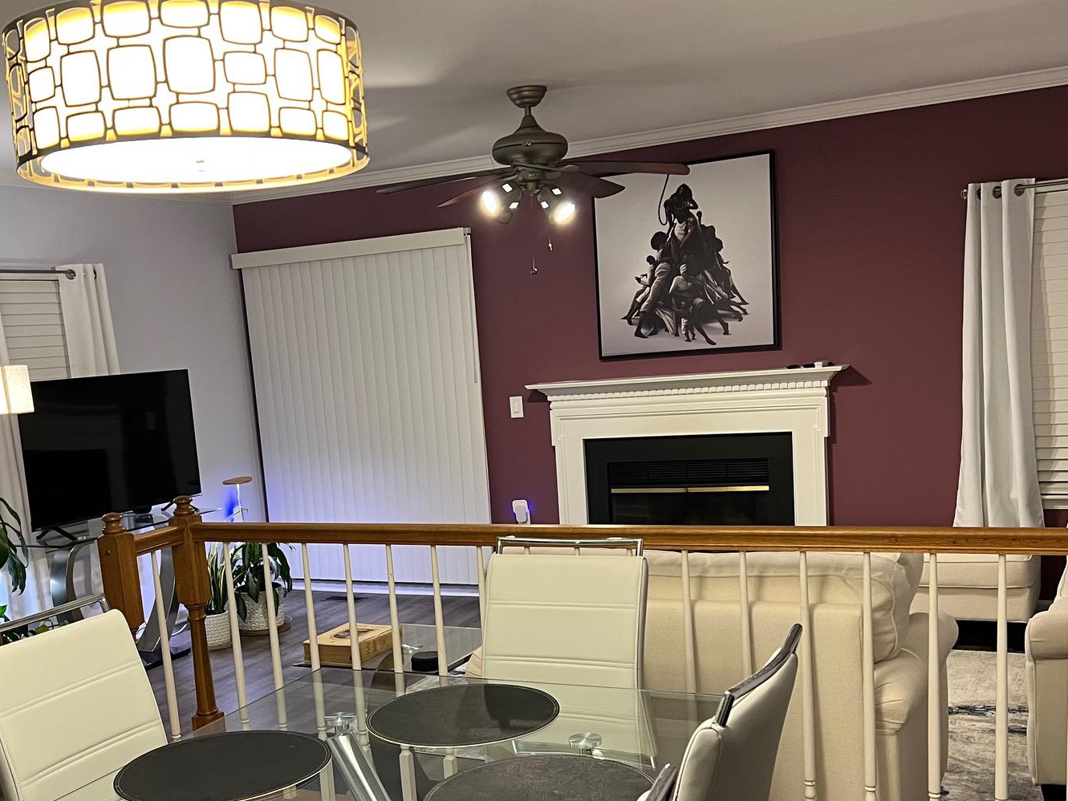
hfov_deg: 46.7
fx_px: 1234
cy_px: 535
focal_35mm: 40
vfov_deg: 35.6
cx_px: 466
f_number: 1.5
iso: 160
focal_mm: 5.7
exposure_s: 1/60
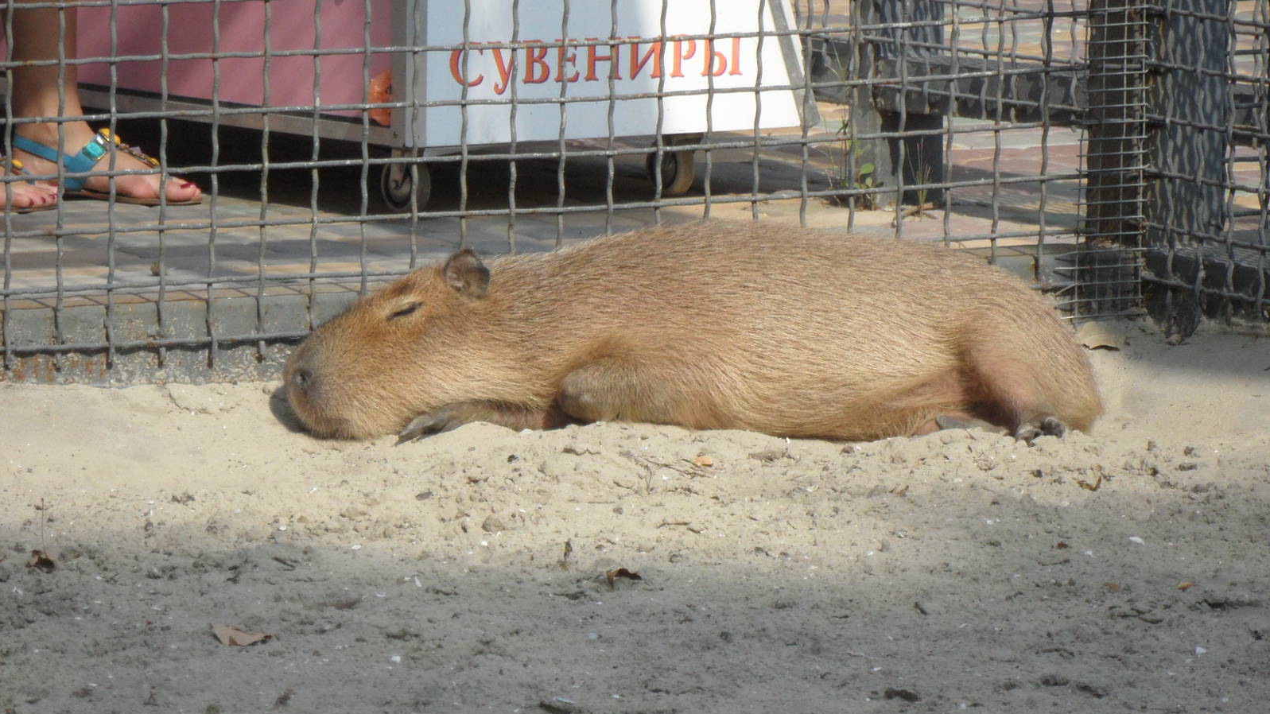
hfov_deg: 5.5
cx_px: 635
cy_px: 394
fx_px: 13233
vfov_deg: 3.1
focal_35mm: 393
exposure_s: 1/750
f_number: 5.8
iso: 200
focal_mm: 58.5
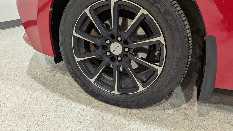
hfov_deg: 69.9
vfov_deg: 42.3
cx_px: 115
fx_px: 167
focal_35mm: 27
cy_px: 44
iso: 33
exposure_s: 1/229
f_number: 1.7
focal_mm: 4.53
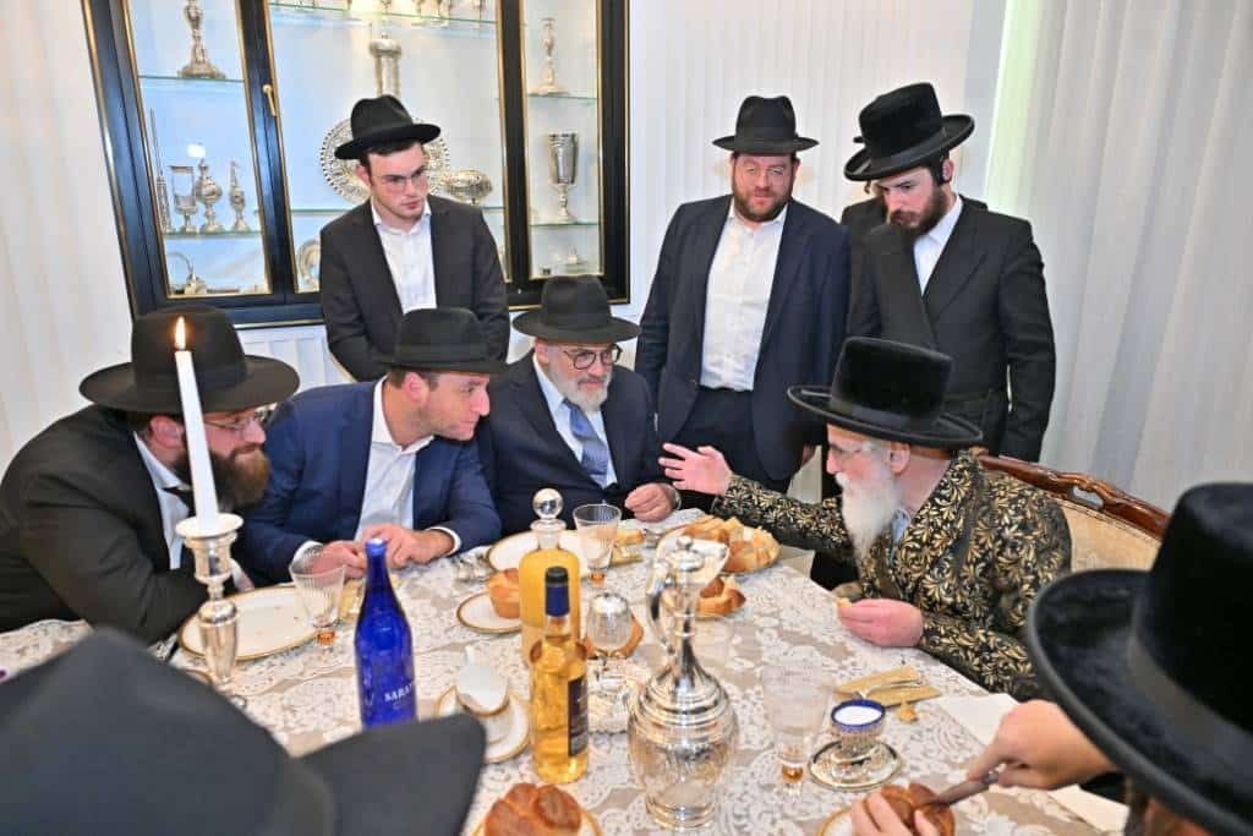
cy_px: 418
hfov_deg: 73.7
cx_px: 626
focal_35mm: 24
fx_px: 835
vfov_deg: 53.1
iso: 1250
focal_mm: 24
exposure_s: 1/160
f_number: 4
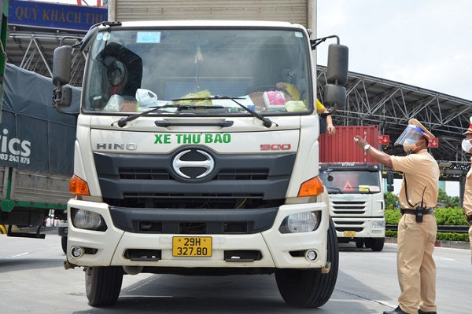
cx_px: 236
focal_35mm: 52
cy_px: 157
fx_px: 688
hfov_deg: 37.9
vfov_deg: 25.8
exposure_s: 1/250
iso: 140
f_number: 8
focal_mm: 35
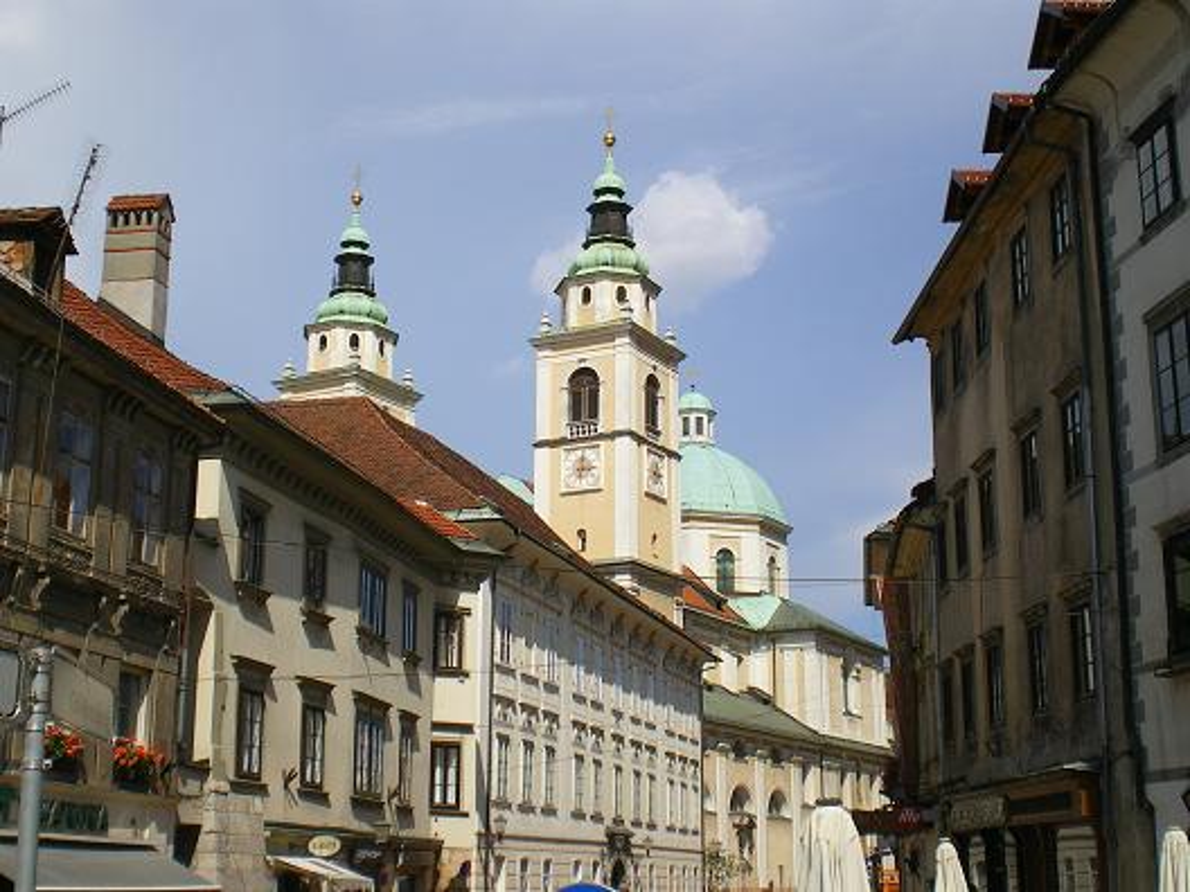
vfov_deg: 29.1
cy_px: 446
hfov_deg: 38.2
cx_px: 595
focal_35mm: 50
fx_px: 1719
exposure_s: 1/400
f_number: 5.2
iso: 64
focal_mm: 8.4
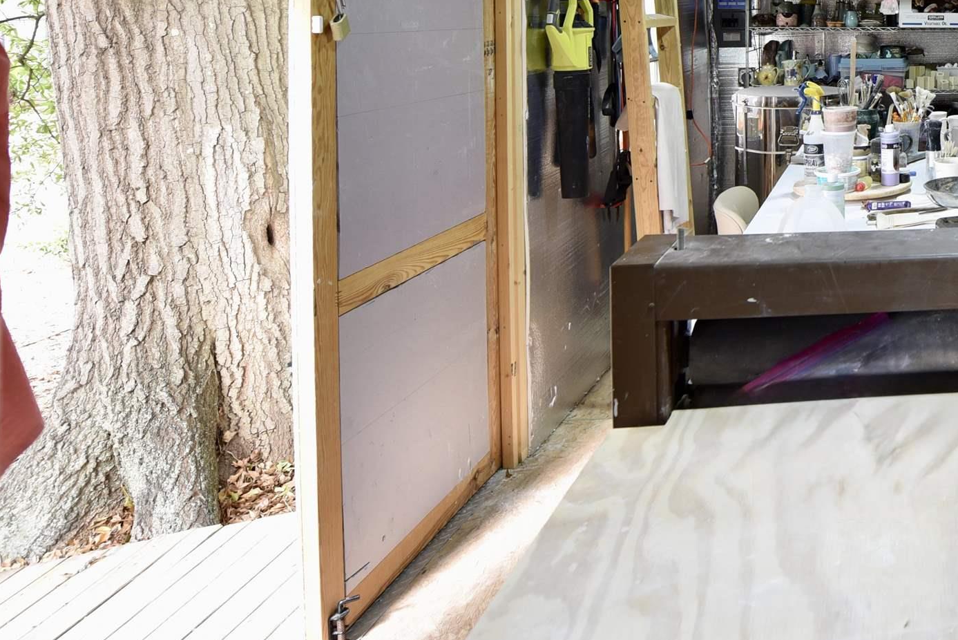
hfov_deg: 47.0
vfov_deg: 38.3
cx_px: 1015
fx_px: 825
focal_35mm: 31
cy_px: 21
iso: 400
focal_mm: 14
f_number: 4.5
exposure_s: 1/80
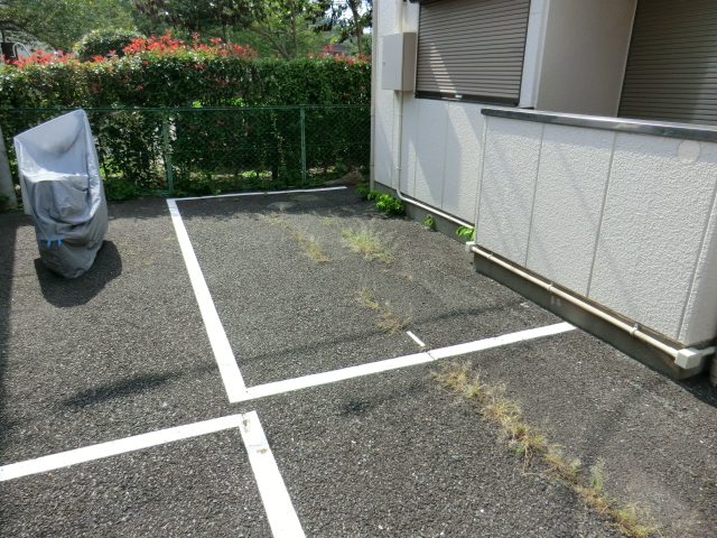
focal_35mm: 24
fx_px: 497
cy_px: 269
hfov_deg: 71.6
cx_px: 358
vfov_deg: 56.8
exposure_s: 1/640
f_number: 3.2
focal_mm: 4.3
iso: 80
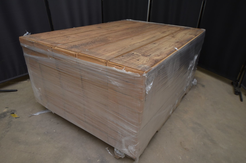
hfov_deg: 73.9
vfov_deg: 52.9
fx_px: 164
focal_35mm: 24
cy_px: 82
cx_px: 123
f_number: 5
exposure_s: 1/40
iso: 250
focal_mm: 16
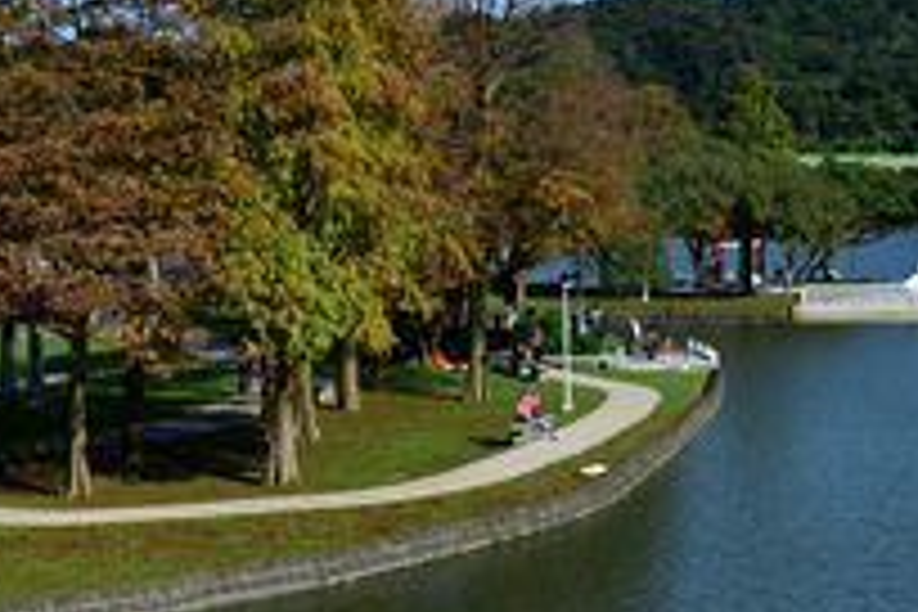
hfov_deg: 24.9
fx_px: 2065
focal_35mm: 81
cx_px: 621
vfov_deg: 16.5
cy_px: 14
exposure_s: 1/640
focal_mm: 22
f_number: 5.6
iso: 100
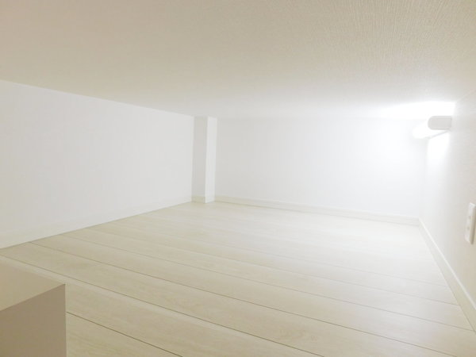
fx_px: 316
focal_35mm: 23
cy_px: 178
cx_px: 238
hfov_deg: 73.9
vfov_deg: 58.9
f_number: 3
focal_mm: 4
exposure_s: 1/30
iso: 125
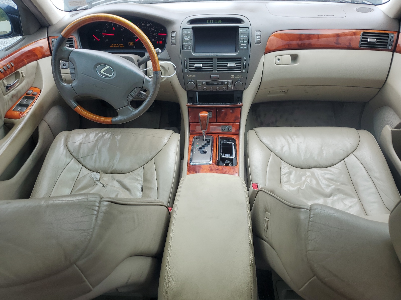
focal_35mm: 26
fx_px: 301
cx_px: 200
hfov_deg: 67.3
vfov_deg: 53.1
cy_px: 150
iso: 50
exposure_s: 1/345
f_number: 1.5
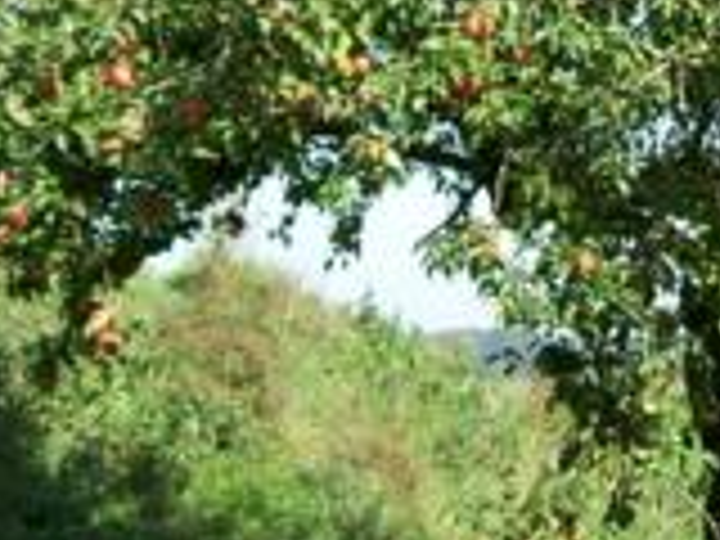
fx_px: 2746
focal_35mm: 132
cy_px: -135
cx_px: 700
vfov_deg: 11.0
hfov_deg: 14.7
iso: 80
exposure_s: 1/563
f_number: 2.7
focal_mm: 6
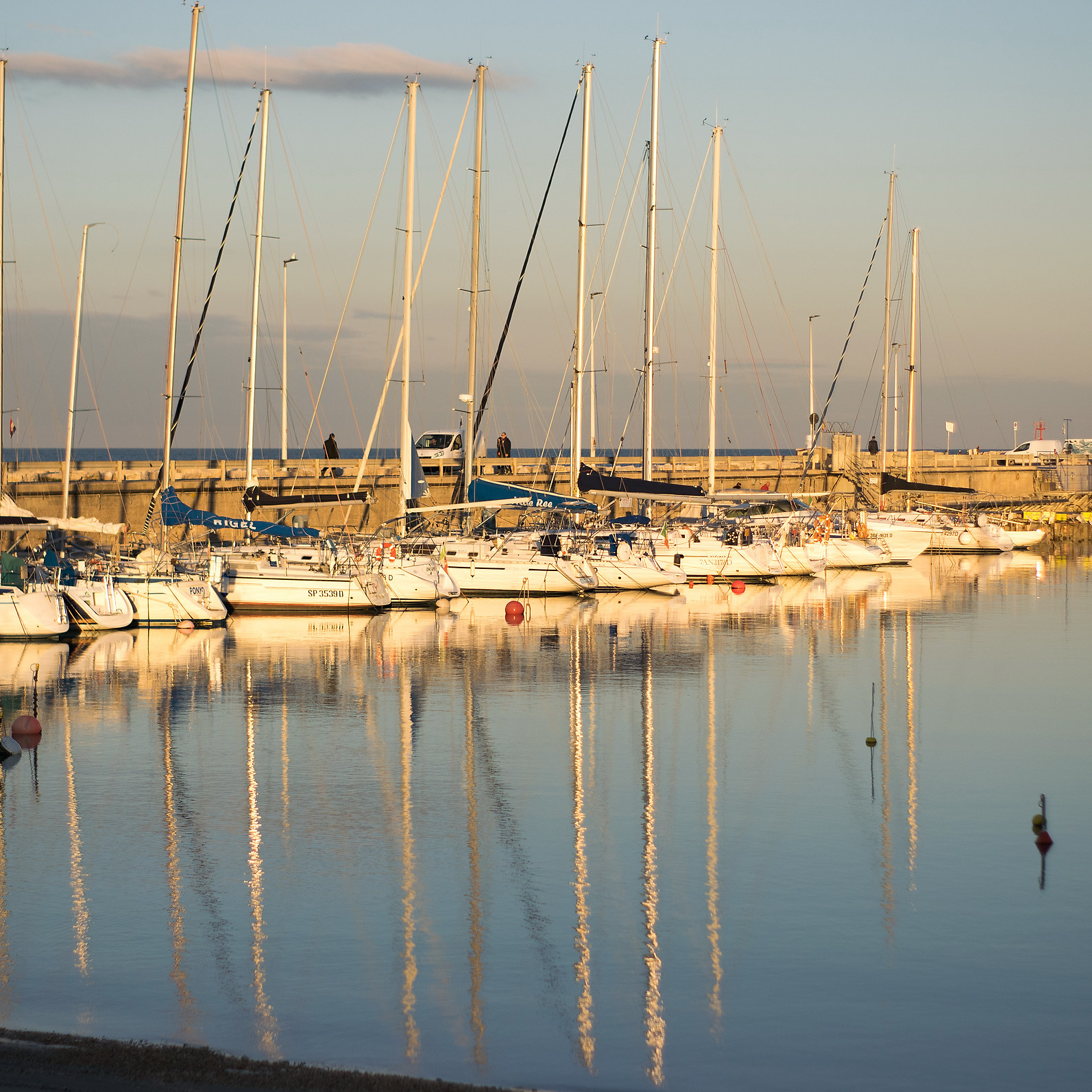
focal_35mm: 96
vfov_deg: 18.1
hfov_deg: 18.1
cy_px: 548
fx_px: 3426
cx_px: 516
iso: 100
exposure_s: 1/3200
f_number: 2.2
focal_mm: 50
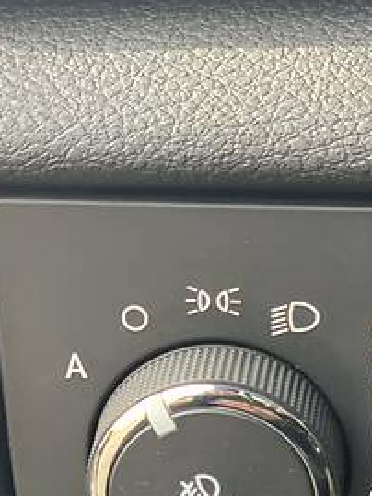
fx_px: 1661
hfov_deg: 12.7
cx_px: 306
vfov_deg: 16.5
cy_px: 531
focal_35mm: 116
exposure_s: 1/104
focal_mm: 6
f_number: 2.4
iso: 125
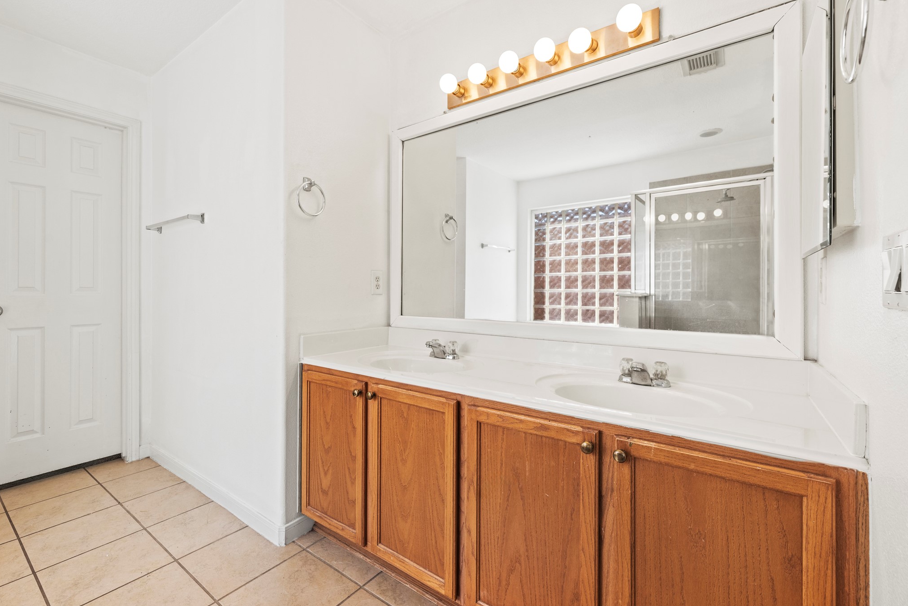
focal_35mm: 15
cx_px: 440
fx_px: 378
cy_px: 286
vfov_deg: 77.3
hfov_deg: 100.4
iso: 800
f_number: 8
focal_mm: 14
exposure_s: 1/40
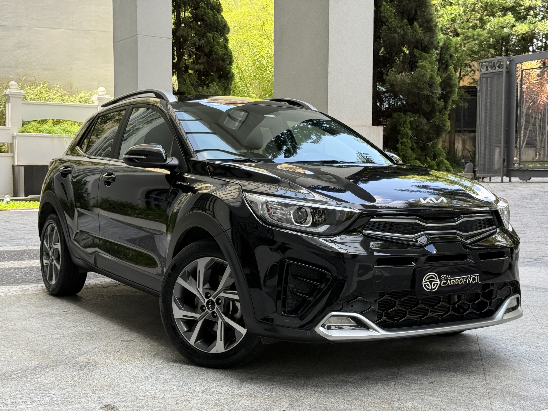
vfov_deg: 30.3
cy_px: 206
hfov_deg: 39.7
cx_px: 274
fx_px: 760
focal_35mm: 48
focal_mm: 6.76
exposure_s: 1/390
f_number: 1.78
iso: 100
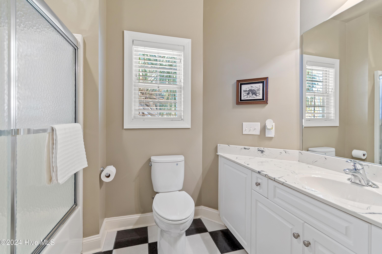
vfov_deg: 77.3
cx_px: 191
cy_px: 127
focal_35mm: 15
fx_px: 159
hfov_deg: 100.4
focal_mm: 10
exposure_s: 1/2
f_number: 4.5
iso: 100
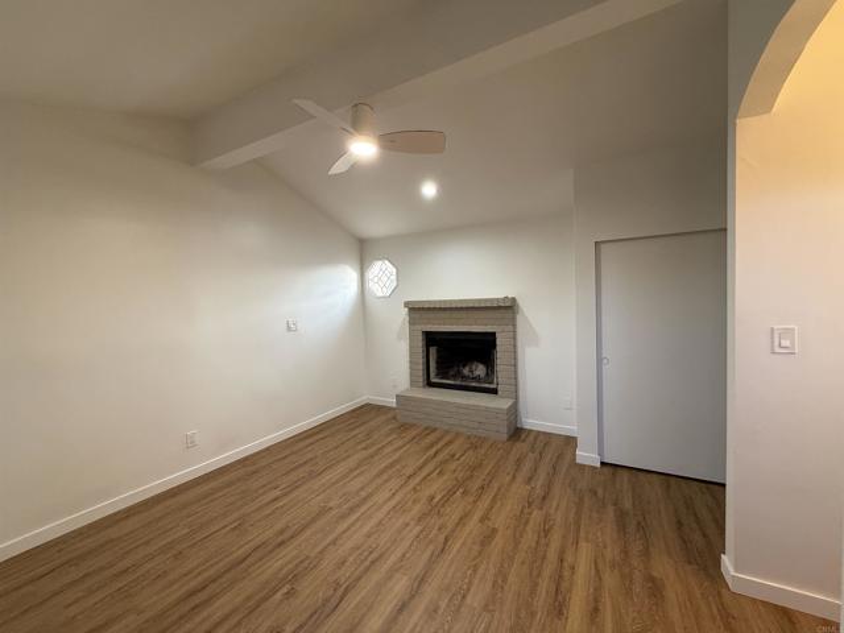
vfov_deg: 85.7
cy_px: 316
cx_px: 422
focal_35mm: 14
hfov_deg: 102.1
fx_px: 341
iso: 200
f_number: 2.2
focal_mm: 2.22
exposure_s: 1/60
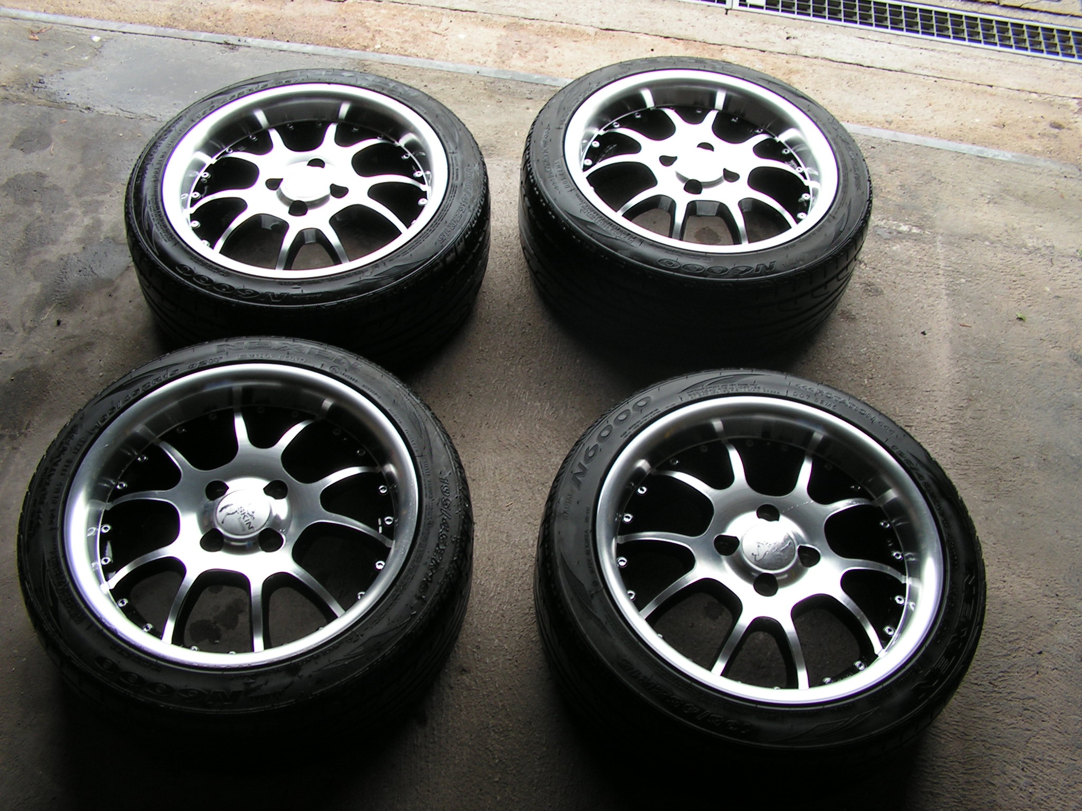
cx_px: 541
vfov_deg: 39.7
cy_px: 406
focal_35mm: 36
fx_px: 1125
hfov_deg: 51.4
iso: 64
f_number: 3.2
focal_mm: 6
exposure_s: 1/50
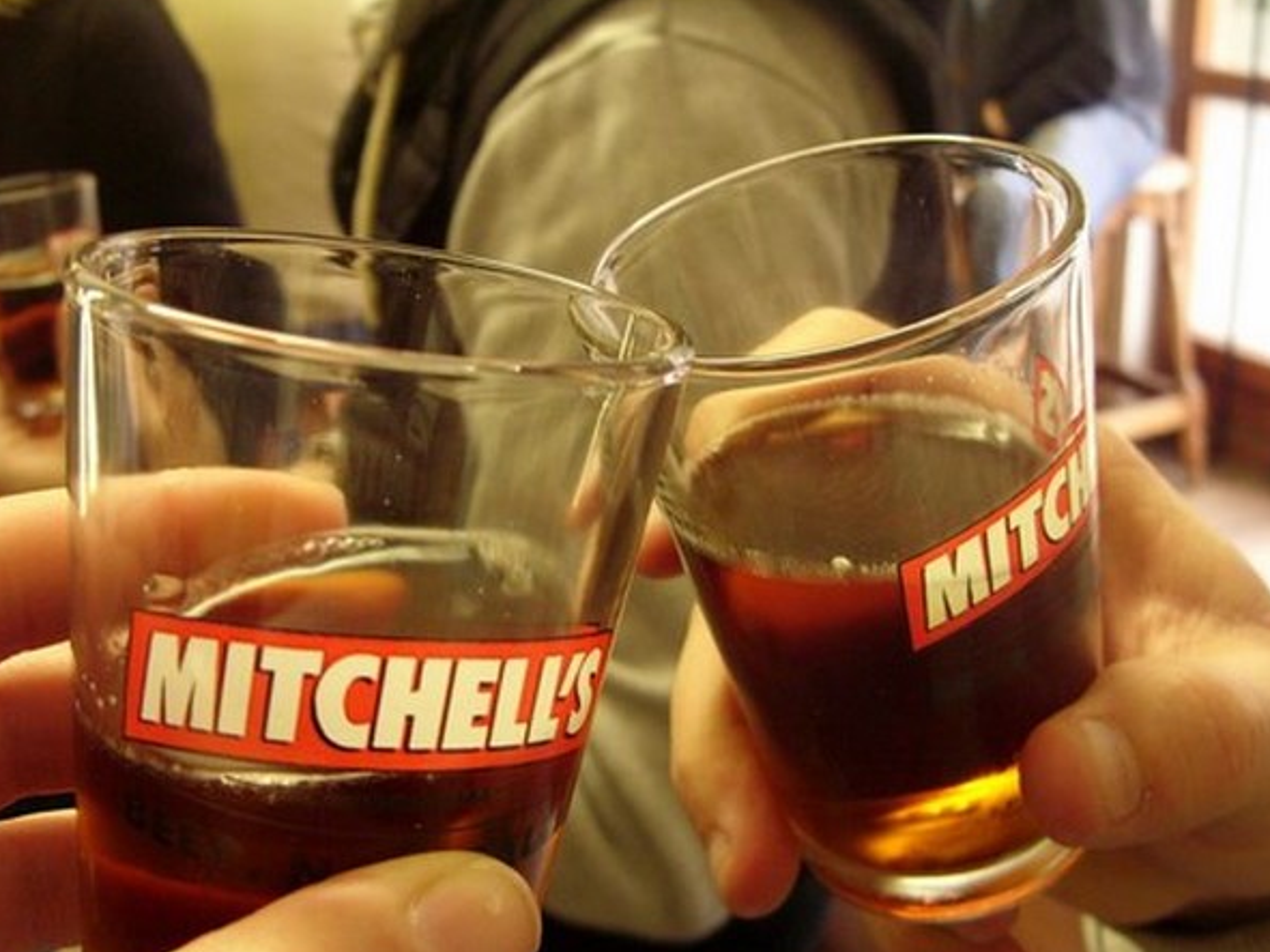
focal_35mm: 45
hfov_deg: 42.1
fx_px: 1651
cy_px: 540
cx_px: 664
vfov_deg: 32.1
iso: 400
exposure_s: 1/15
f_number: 2.8
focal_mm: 6.3
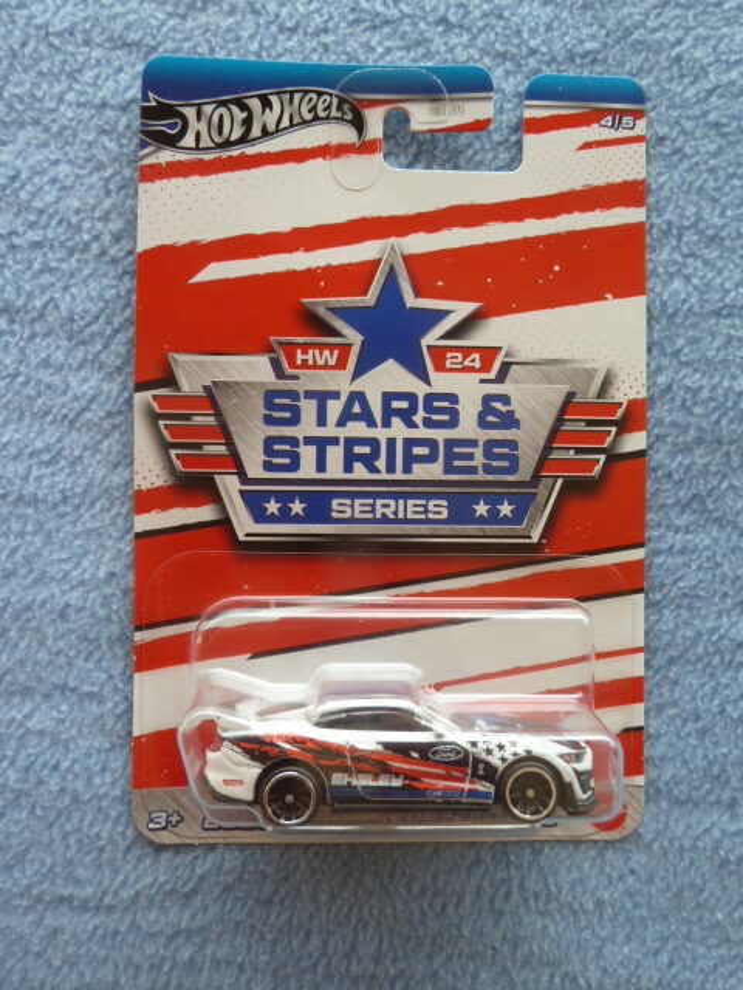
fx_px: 715
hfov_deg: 54.9
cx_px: 372
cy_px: 495
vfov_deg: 69.4
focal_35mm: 25
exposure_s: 1/100
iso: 80
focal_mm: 4.1
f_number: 4
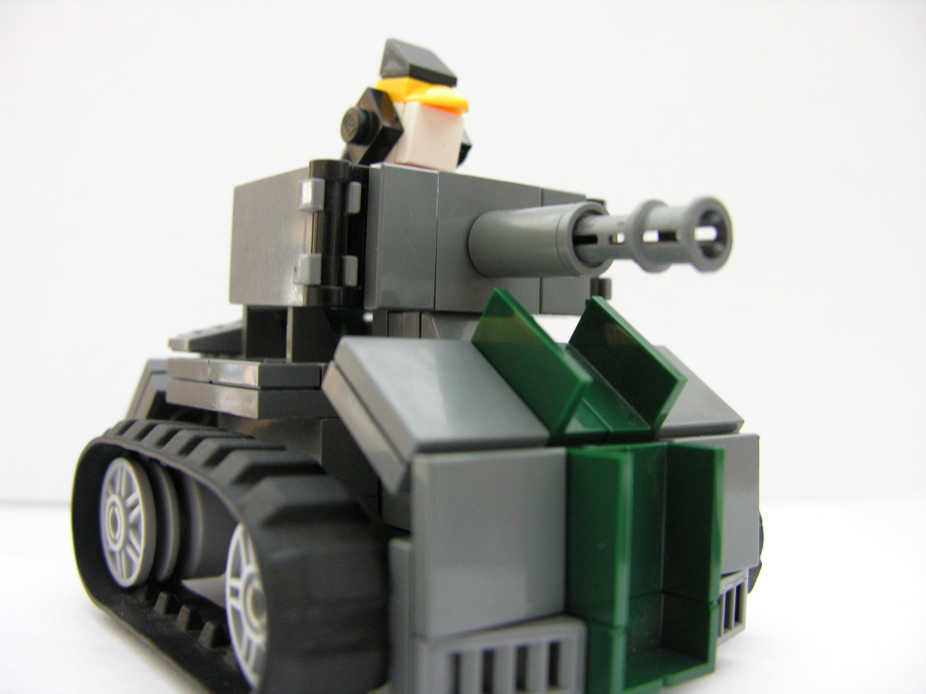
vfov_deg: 40.7
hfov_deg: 52.6
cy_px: 347
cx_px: 463
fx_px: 936
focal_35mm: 35
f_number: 2.8
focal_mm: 8.9
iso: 200
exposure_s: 1/2.6
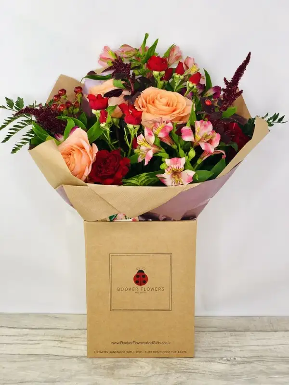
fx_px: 579
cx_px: 144
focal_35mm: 52
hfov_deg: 28.0
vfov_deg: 36.8
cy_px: 192
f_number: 2.4
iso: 20
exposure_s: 1/50
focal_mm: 6
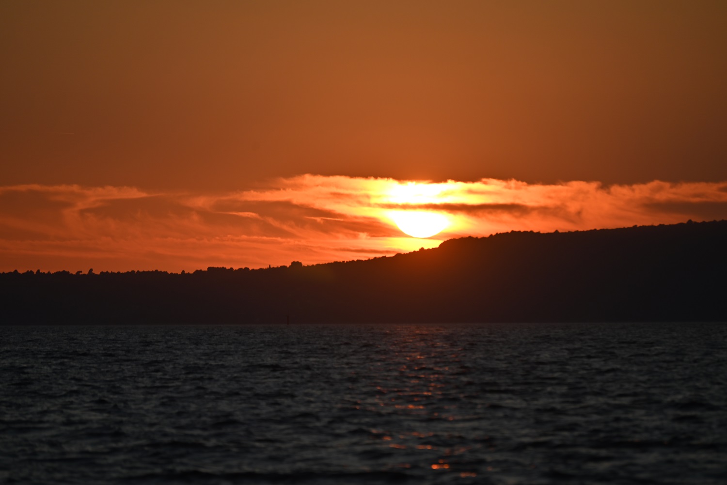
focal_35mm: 300
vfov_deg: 4.6
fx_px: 6060
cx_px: 364
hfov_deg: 6.9
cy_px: 242
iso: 100
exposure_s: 1/1250
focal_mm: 300
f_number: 6.3
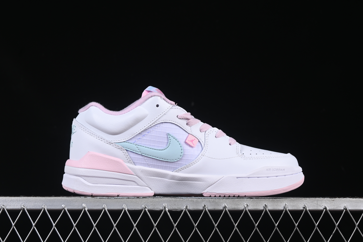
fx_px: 756
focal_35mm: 75
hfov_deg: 27.0
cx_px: 182
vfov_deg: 18.2
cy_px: 121
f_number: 8
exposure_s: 1/80
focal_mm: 50
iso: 160
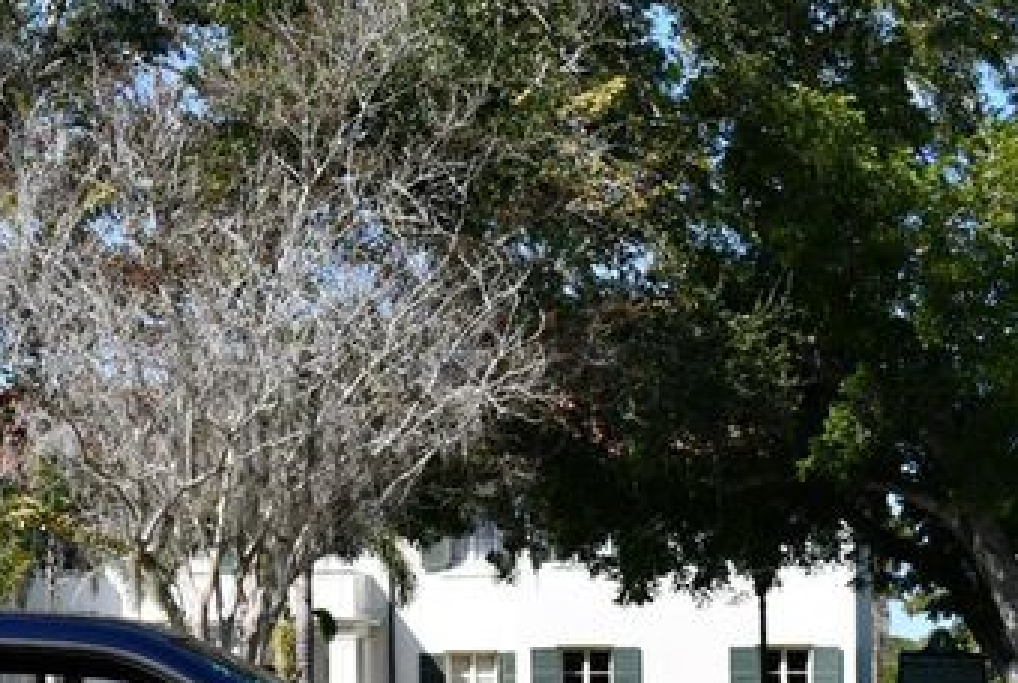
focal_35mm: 94
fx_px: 2663
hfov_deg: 21.1
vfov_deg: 14.5
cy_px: 572
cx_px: 66
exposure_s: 1/250
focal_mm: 25
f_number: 8
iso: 100
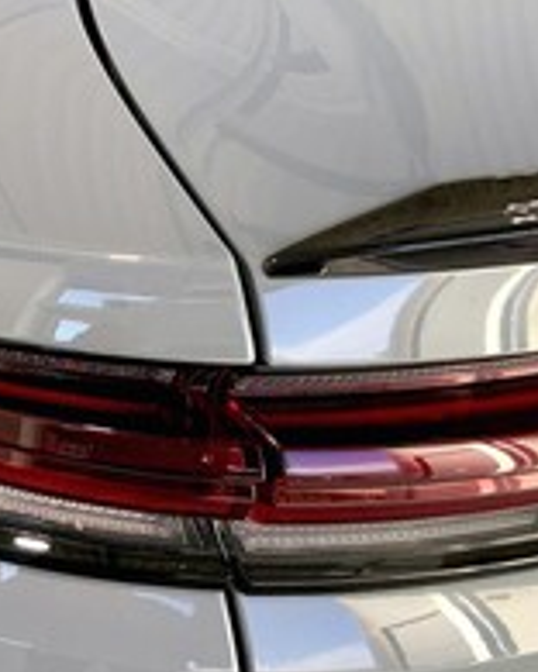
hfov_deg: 24.3
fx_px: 1214
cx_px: 62
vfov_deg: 30.8
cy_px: 422
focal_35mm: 61
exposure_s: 1/122
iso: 25
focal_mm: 3
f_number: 1.8
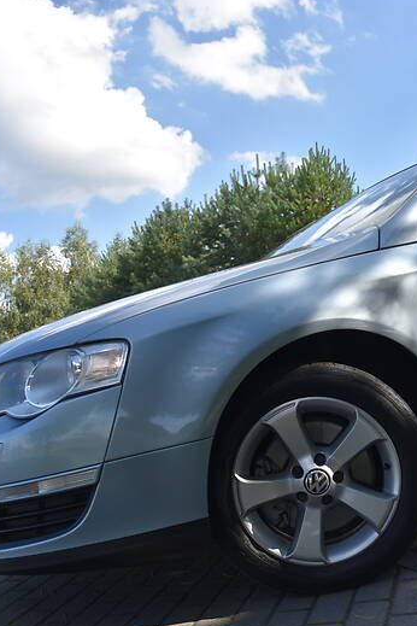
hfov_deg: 34.0
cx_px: 375
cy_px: 318
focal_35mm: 37
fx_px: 643
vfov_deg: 51.9
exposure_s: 1/250
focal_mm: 24
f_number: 8
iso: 200
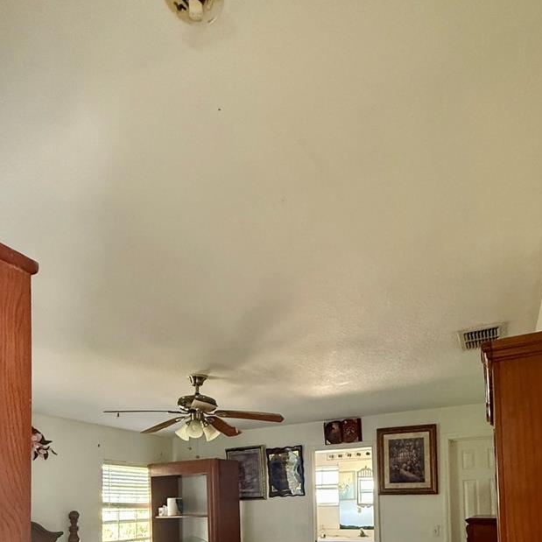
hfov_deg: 64.9
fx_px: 425
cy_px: 482
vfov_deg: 56.6
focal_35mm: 24
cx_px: 296
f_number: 2.2
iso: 640
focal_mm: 2.22
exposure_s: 1/60
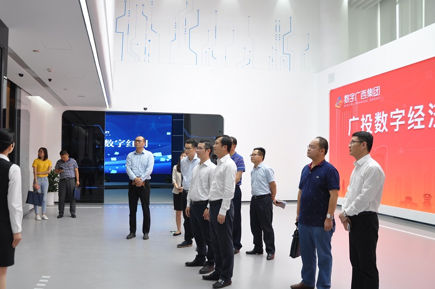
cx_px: 200
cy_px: 159
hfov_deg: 60.3
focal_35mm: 31
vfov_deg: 42.1
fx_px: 374
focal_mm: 18
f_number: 3.5
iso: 250
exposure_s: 1/30
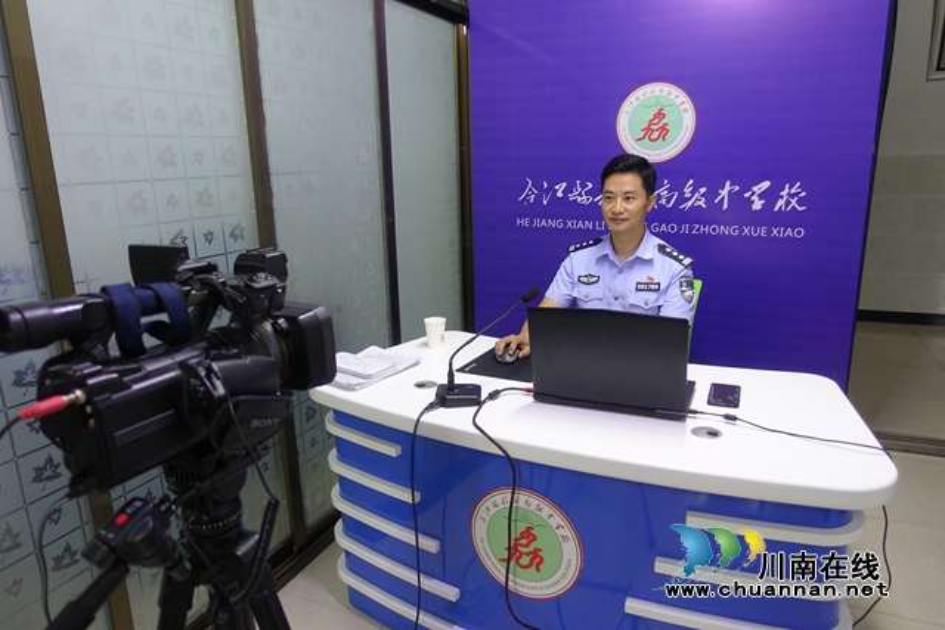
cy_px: 315
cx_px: 472
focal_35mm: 24
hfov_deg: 73.7
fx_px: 630
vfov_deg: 53.2
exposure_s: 1/60
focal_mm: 8.8
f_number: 1.8
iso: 400
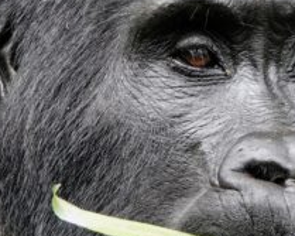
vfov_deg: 0.8
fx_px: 17454
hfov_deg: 1.0
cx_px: 390
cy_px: 128
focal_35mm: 2000
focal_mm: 159.66
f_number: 4
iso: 640
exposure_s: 1/250
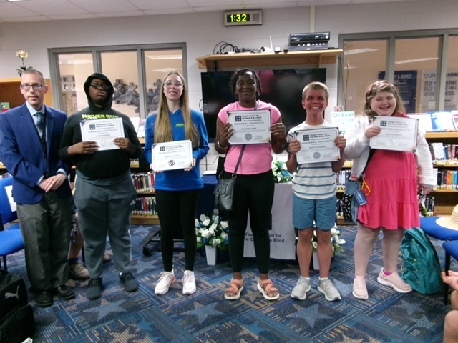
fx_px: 370
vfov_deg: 49.7
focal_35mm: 28
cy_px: 172
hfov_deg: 63.4
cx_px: 229
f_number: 3.9
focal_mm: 5.1
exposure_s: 1/17
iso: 630
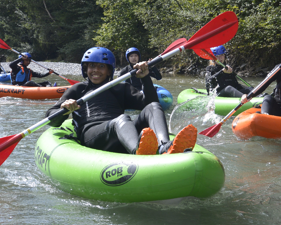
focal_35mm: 78
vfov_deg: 19.7
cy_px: 112
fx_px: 649
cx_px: 144
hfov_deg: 24.4
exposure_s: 1/500
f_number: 5.6
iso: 160
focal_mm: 25.8
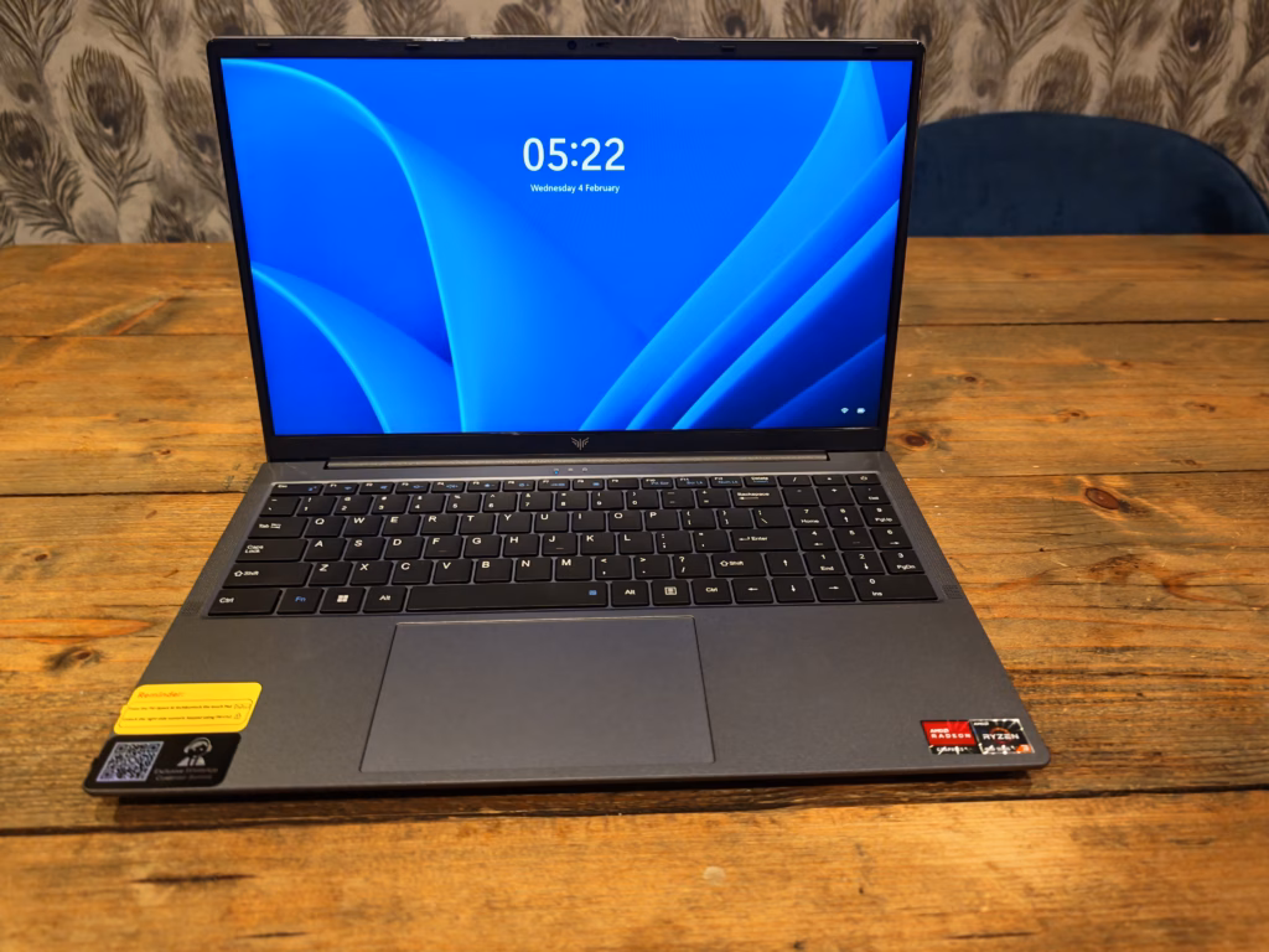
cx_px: 634
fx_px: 843
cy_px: 476
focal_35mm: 23
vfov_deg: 58.9
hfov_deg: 73.9
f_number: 1.6
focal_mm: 6.55
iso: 125
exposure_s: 1/33
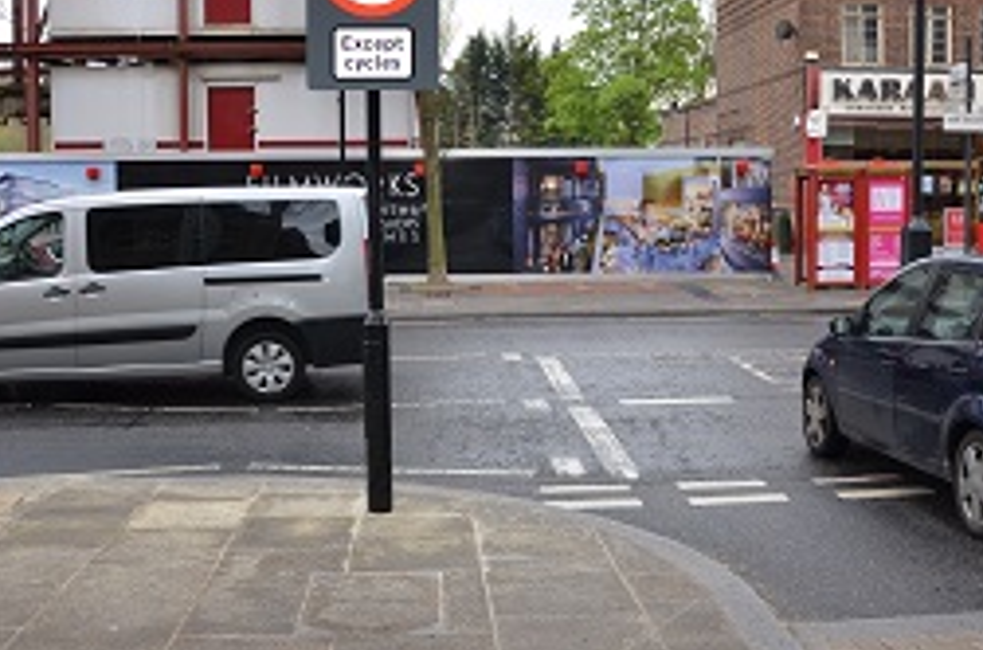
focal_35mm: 43
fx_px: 1171
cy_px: 270
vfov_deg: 31.0
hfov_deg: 45.5
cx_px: 493
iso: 140
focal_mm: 18
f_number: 4
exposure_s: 1/250
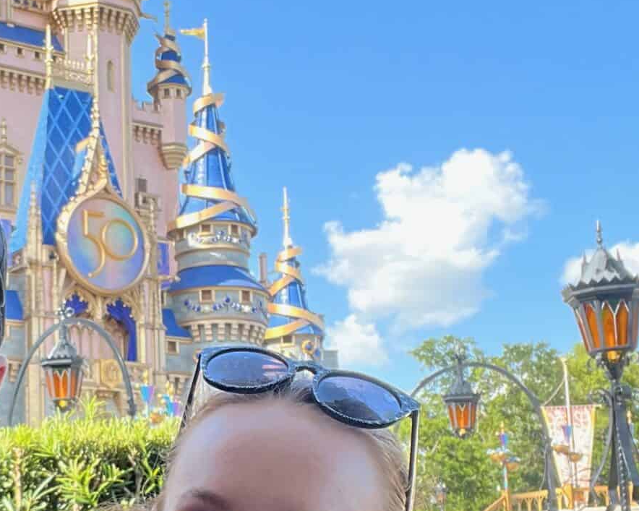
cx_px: 123
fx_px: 1229
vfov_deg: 23.3
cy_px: 371
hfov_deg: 28.5
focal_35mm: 65
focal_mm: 2.71
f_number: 2.2
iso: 32
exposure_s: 1/172
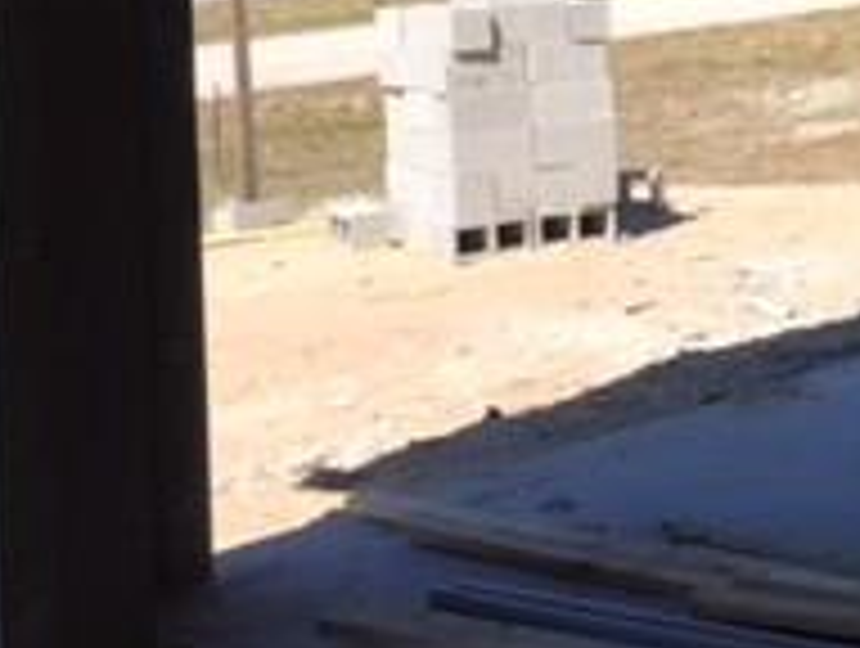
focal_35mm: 97
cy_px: -171
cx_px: 842
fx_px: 2414
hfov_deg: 19.7
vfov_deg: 14.7
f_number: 2.2
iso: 32
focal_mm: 4.15
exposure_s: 1/1163
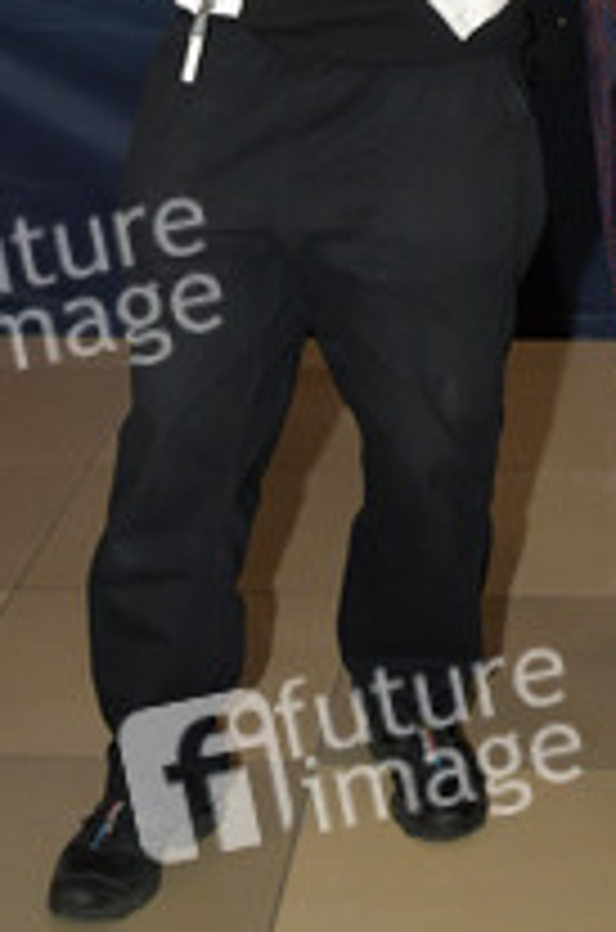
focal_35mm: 60
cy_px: 81
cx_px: 481
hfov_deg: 22.2
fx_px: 1548
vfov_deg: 31.8
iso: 640
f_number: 5.6
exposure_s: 1/200
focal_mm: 31
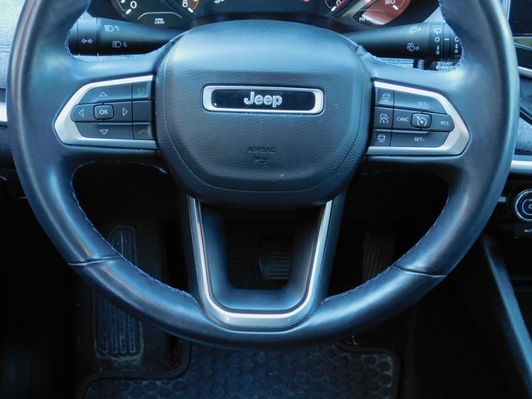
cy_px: 200
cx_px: 266
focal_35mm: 59
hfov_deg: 32.7
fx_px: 907
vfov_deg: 24.8
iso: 280
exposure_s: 1/30
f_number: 4
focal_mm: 10.4
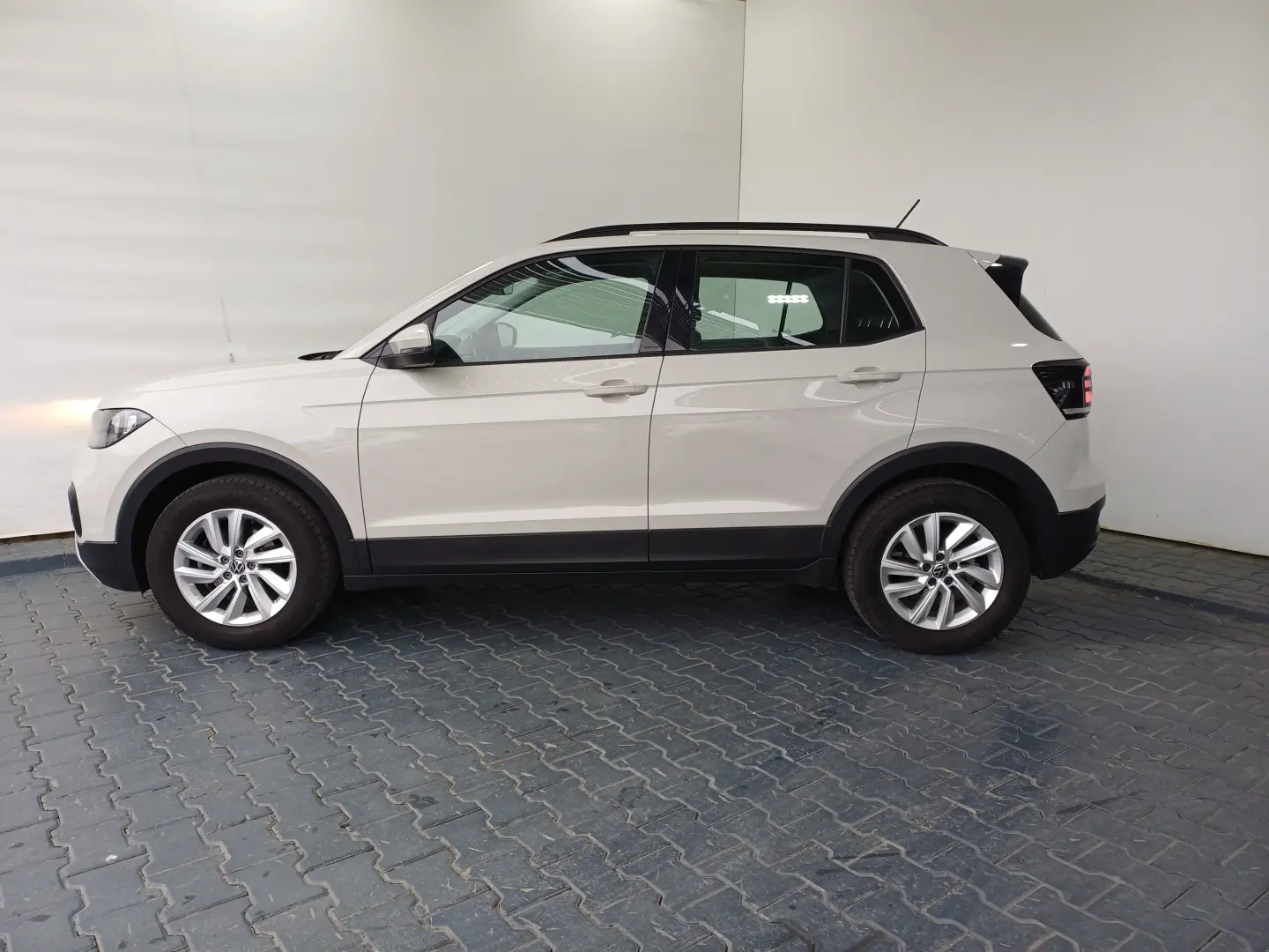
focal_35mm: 25
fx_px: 916
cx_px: 634
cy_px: 476
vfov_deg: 54.9
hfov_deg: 69.4
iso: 50
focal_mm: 4.65
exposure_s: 1/100
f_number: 1.8
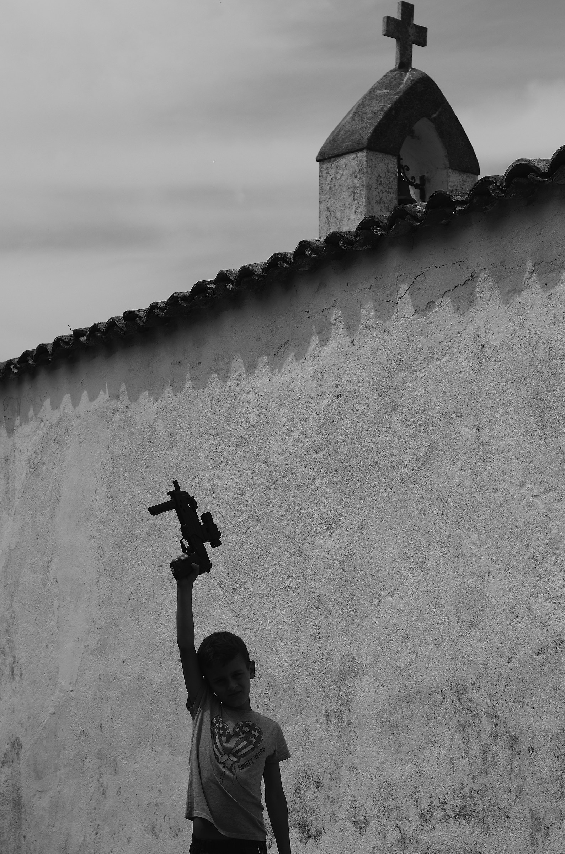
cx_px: 282
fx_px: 1774
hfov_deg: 18.1
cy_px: 427
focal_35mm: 75
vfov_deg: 27.0
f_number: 5.6
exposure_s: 1/2000
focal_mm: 50
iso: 100
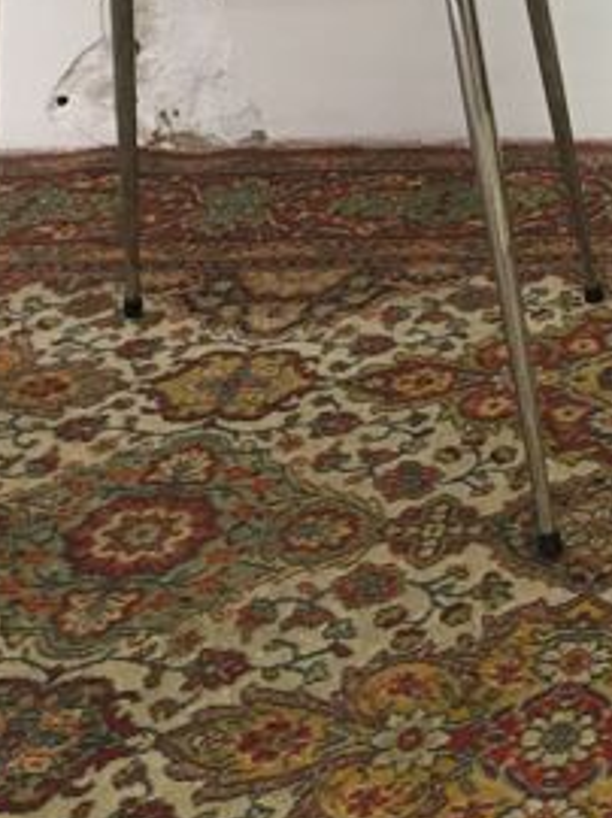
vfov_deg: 22.4
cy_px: 127
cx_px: 676
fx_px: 2030
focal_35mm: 86
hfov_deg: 16.6
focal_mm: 4.15
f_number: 2.2
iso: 160
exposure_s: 1/33
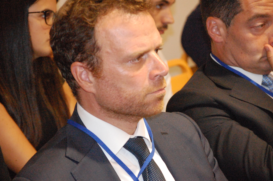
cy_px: 90
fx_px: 1114
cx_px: 136
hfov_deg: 14.0
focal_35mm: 147
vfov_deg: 9.3
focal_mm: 98
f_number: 5.6
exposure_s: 1/60
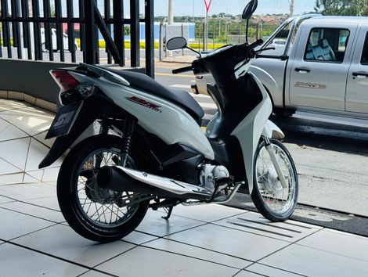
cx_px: 184
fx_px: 511
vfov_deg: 30.3
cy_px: 138
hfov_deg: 39.6
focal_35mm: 48
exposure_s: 1/1395
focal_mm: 6.76
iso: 64
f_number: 1.78
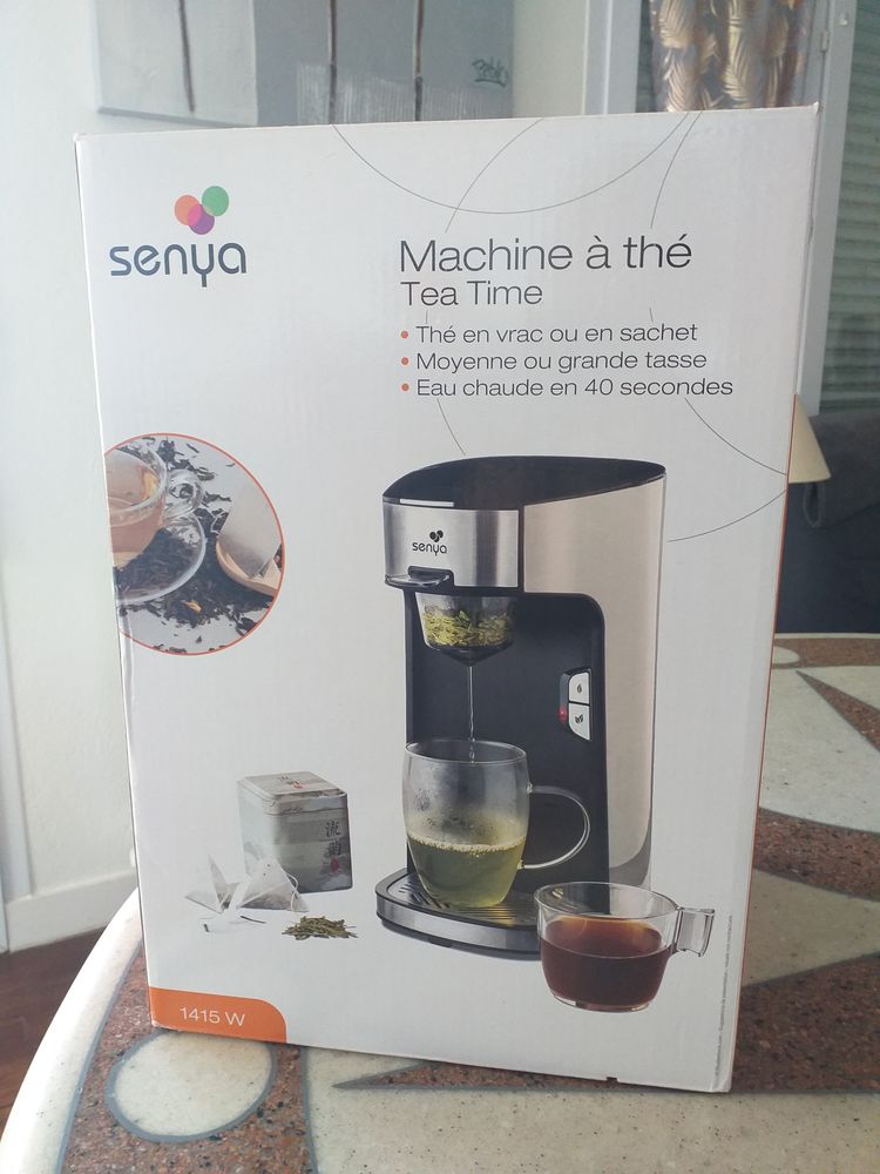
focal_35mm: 27
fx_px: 915
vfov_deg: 65.3
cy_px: 587
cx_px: 440
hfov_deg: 51.4
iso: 160
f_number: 1.9
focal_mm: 3.6
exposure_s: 1/50
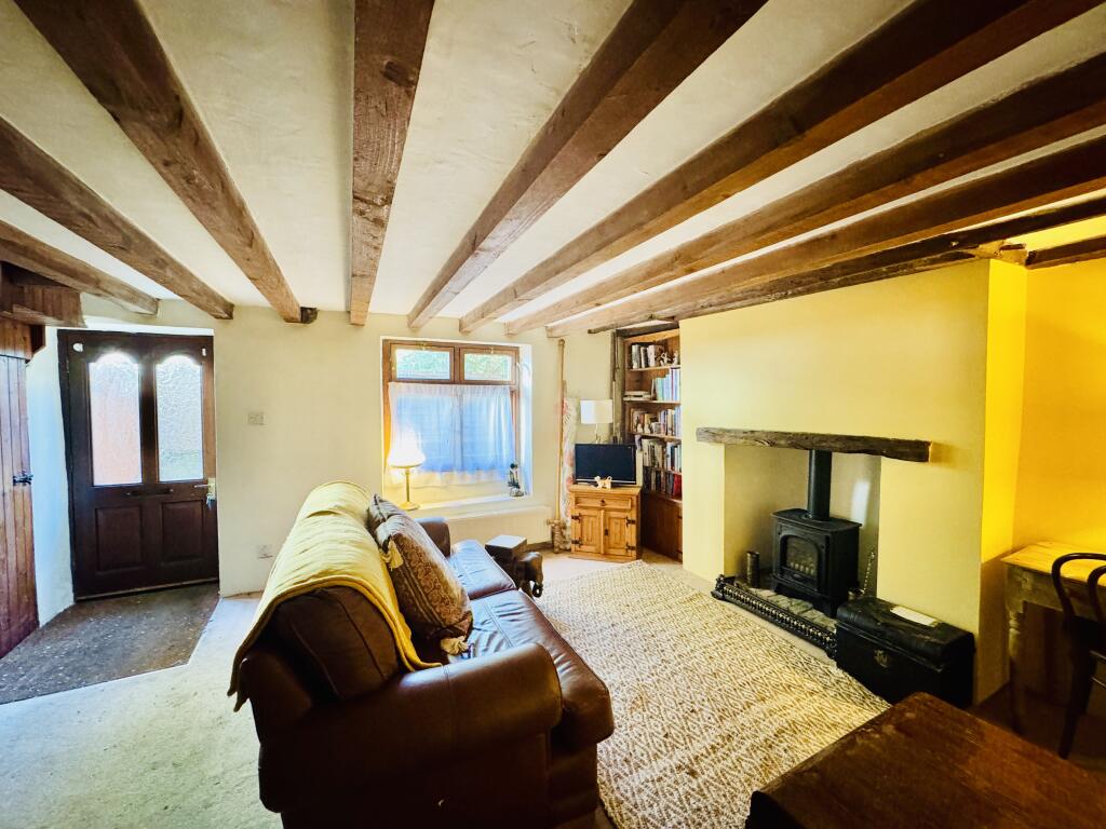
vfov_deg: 85.7
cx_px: 553
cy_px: 414
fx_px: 447
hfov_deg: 102.1
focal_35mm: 14
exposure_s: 1/50
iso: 640
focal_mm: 2.22
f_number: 2.2
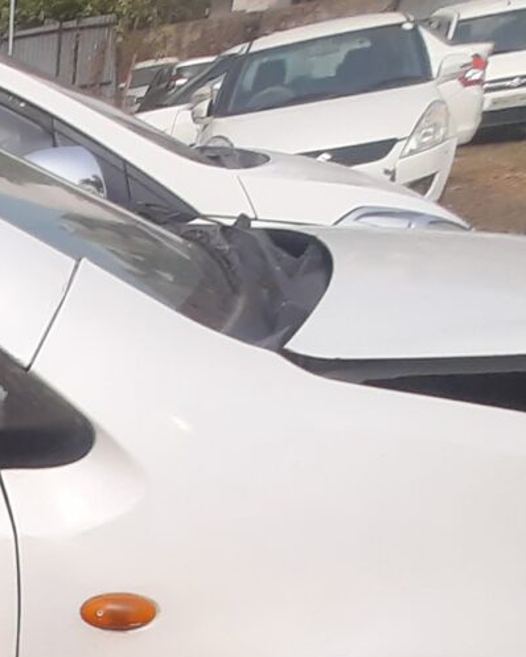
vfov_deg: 30.9
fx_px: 953
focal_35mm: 49
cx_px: -373
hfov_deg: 22.0
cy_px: 822
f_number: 2.2
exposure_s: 1/1387
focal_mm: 1.42
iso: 40
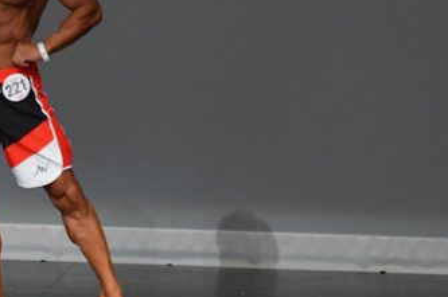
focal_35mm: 734
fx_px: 9121
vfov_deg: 1.9
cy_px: 169
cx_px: -29
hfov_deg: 2.8
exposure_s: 1/400
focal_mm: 210
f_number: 5.6
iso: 5000
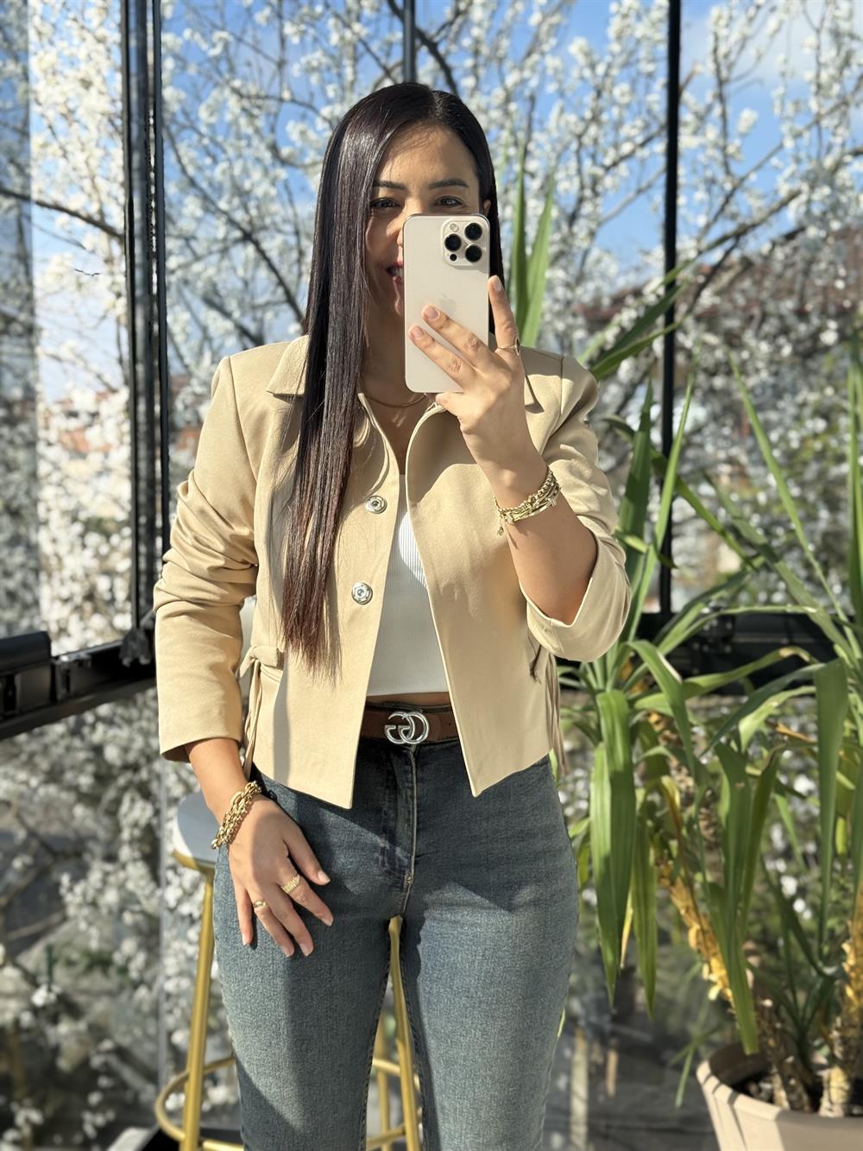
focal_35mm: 48
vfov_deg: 39.7
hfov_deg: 30.3
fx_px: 1595
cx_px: 432
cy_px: 576
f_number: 1.78
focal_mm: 6.76
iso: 80
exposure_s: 1/1575
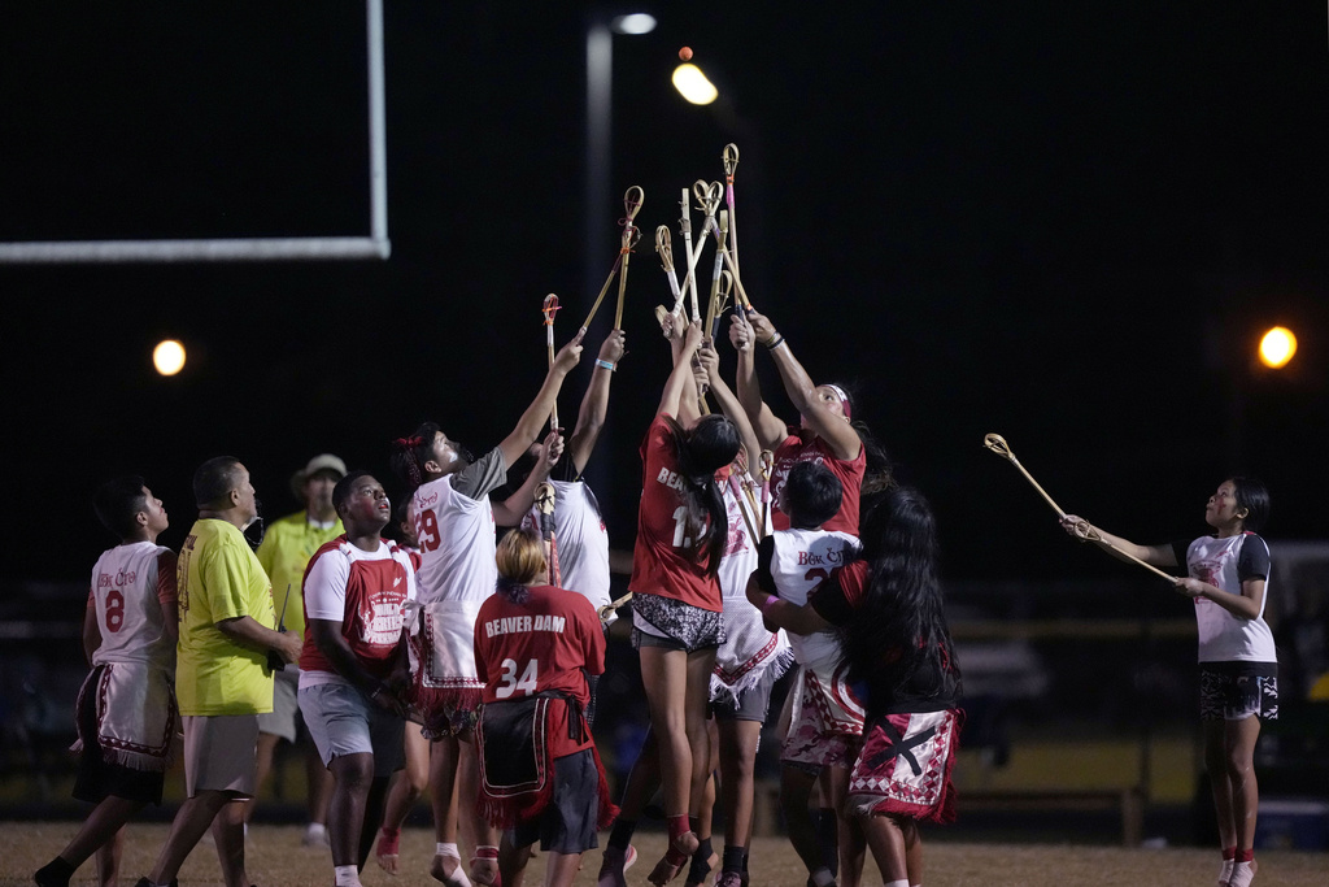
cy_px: 444
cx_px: 664
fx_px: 14768
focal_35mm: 400
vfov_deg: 3.4
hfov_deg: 5.2
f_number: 2.8
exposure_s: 1/1250
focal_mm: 400
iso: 8000
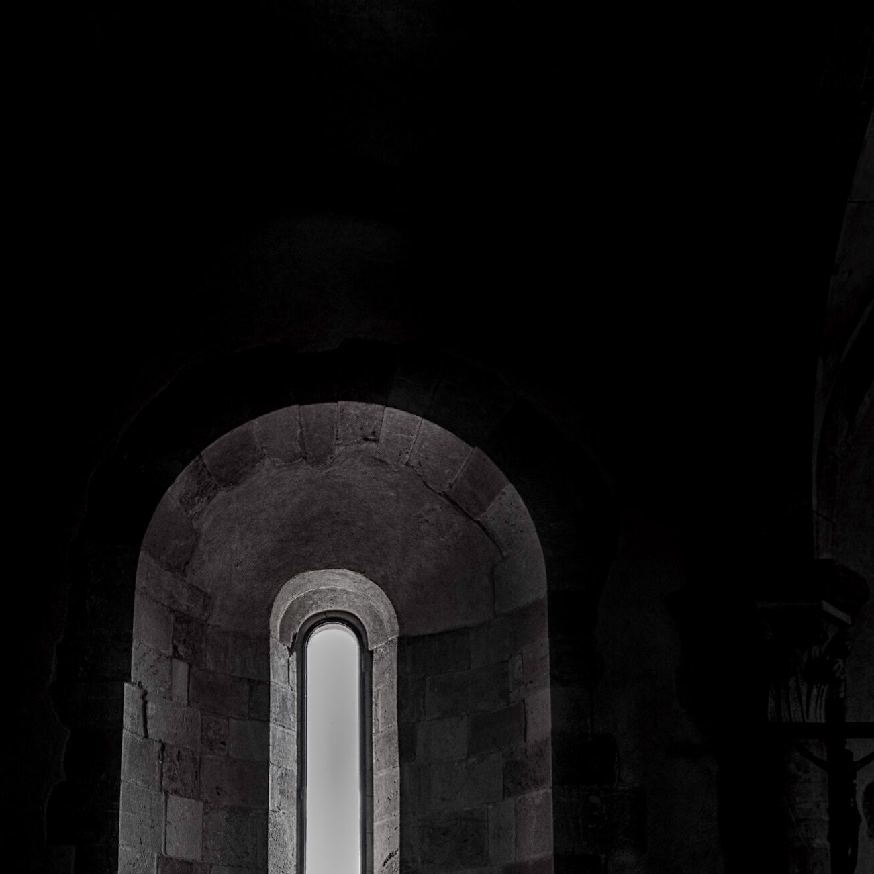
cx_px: 348
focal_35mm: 47
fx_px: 1343
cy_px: 803
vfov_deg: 33.9
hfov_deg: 35.9
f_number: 4
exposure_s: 1/125
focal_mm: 20
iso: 250
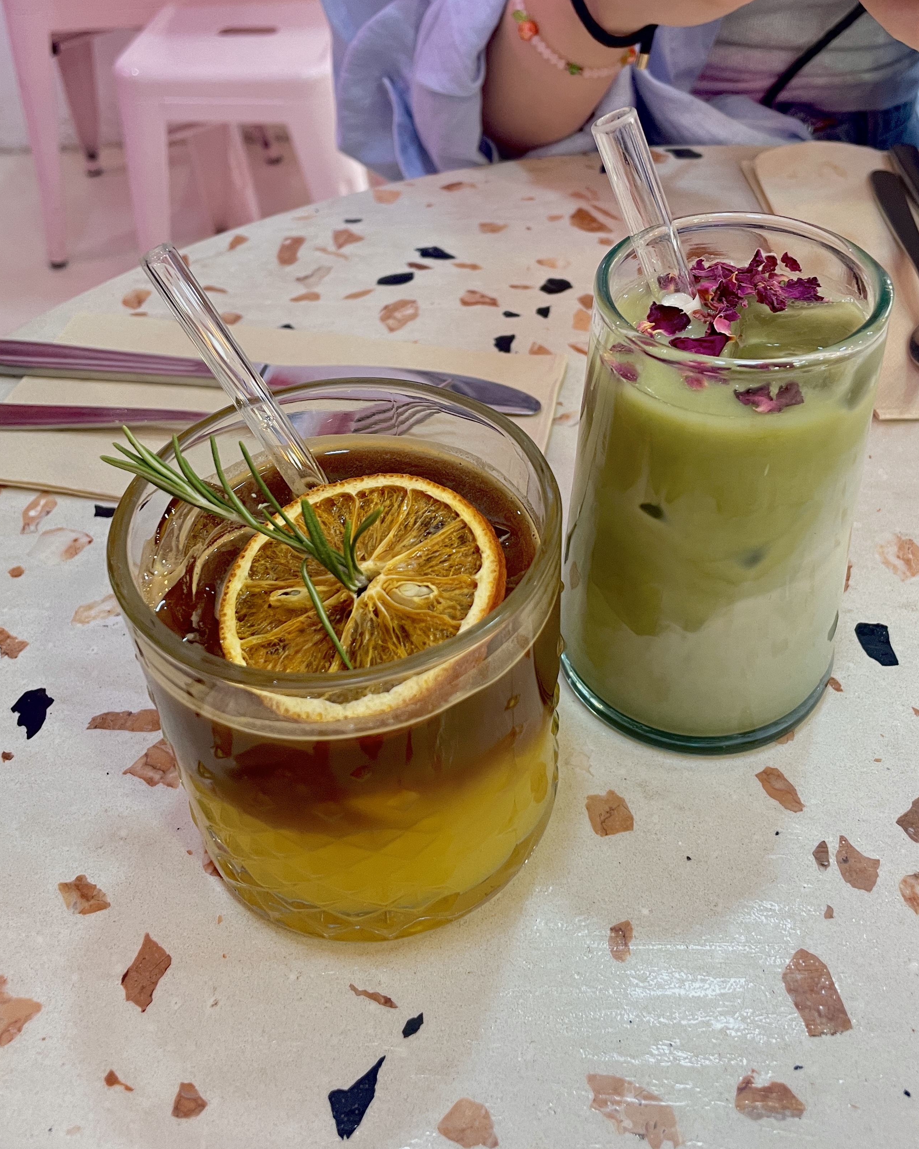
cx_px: 505
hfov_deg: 45.7
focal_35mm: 32
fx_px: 1088
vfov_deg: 55.4
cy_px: 481
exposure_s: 1/50
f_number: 1.6
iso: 125
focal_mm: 4.2
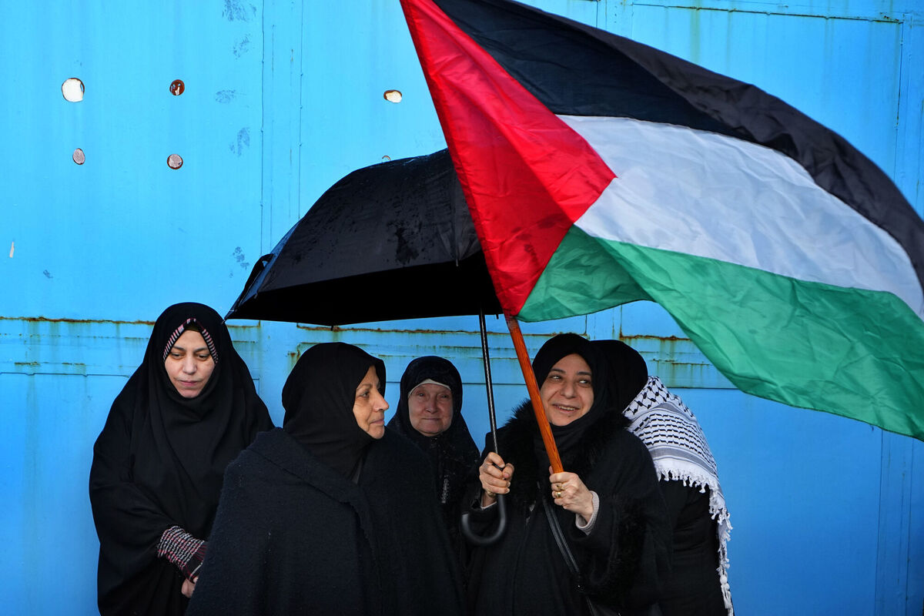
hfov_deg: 55.8
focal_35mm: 34
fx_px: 873
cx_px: 462
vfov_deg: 38.9
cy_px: 308
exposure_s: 1/320
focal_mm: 34
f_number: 3.5
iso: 640
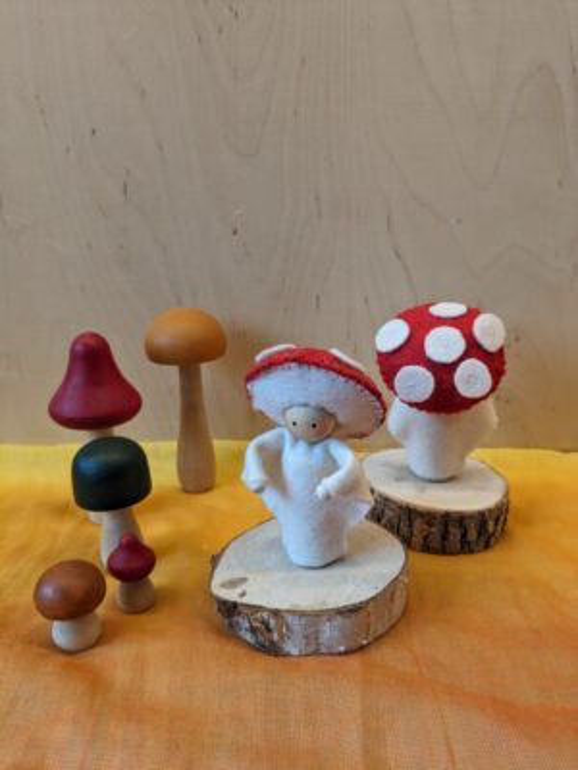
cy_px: 385
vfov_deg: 65.3
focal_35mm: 27
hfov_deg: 51.4
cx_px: 289
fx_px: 601
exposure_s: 1/99.9
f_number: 1.73
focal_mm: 4.38
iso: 55
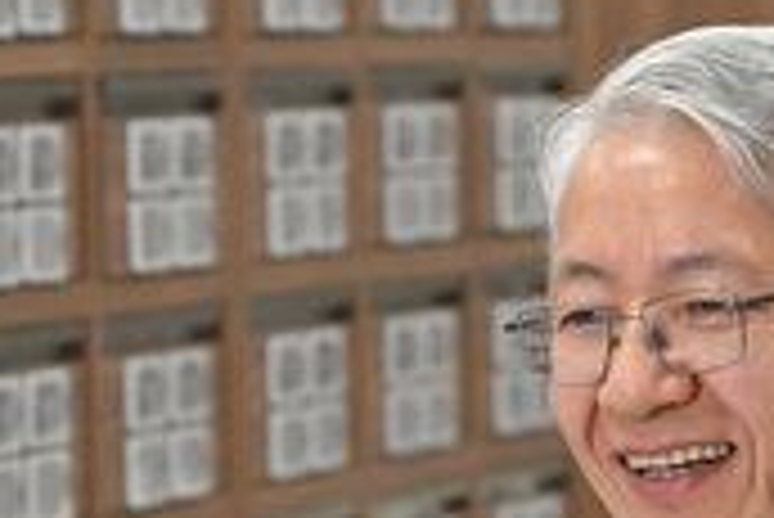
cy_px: 694
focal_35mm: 321
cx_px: 468
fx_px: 6907
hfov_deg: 6.4
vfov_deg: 4.3
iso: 1600
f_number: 5
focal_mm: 92
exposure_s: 1/160
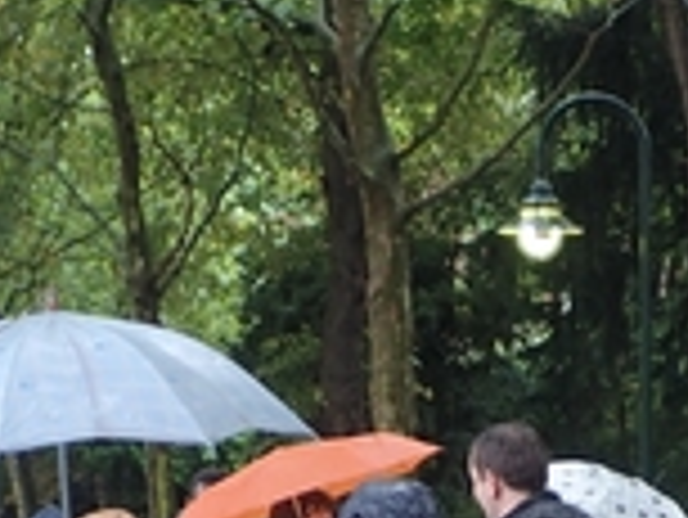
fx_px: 2725
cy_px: 865
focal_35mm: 137
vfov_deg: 10.3
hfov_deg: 14.4
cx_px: 454
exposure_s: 1/60
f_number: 2.6
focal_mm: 6.42
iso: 160
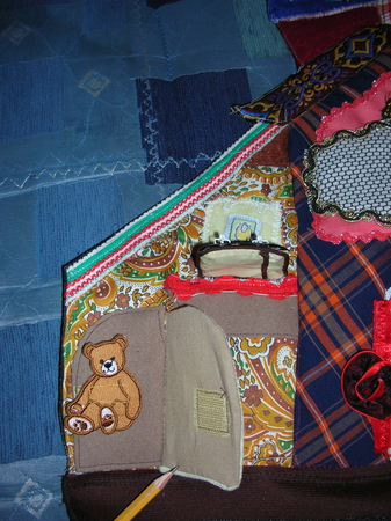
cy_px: 260
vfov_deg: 52.7
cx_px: 196
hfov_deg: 40.7
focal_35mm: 35
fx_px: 528
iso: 50
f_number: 2.8
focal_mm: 5.8
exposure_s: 1/60.1
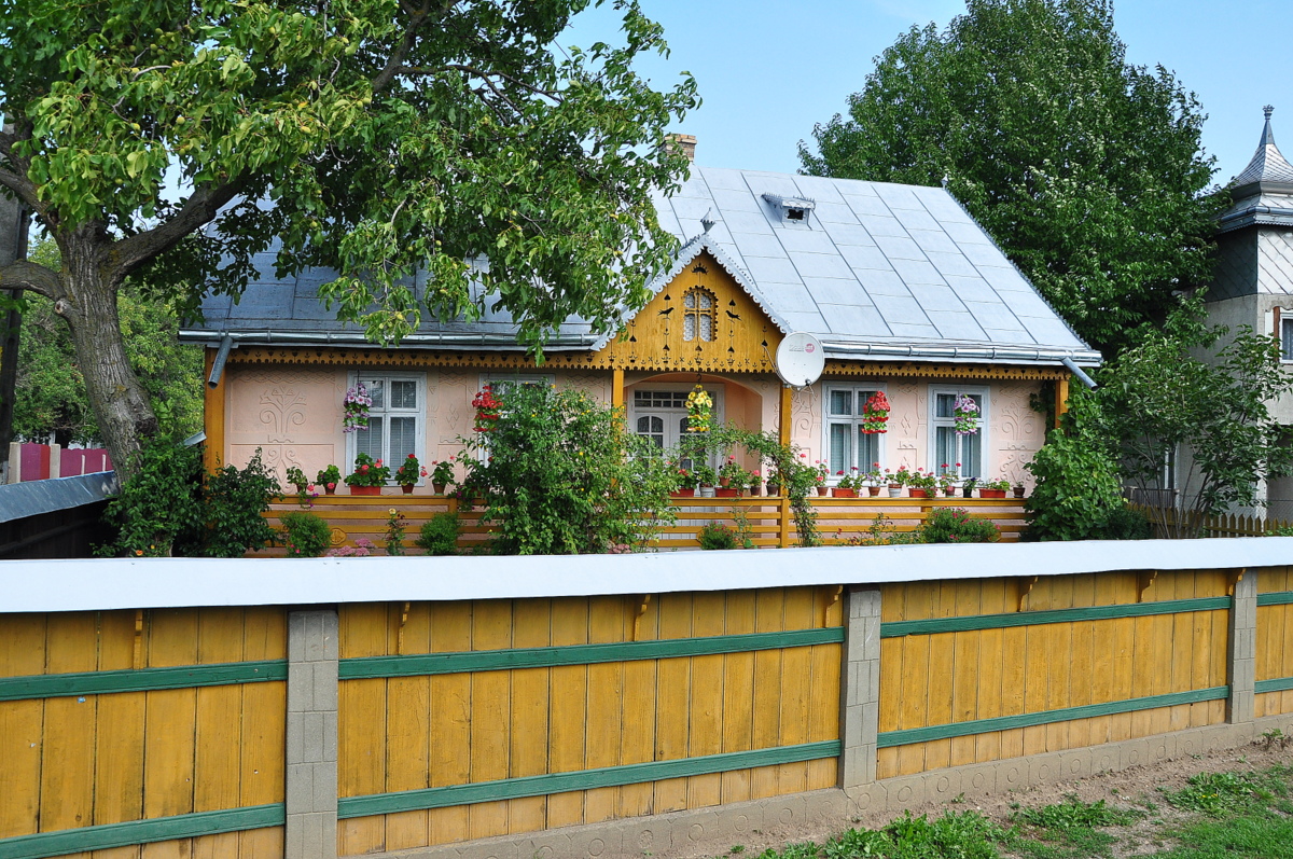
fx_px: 1130
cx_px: 646
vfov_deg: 41.6
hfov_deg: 59.6
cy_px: 430
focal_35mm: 32
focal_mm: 21
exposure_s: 1/320
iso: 400
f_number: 9
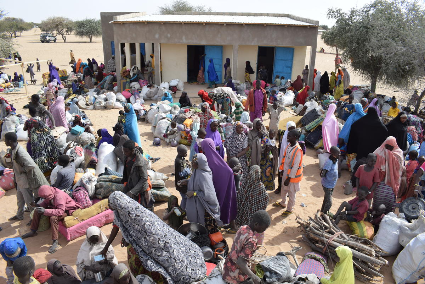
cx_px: 212
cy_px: 142
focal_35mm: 27
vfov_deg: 47.9
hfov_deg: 67.4
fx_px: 319
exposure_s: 1/320
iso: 200
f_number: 9
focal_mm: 18
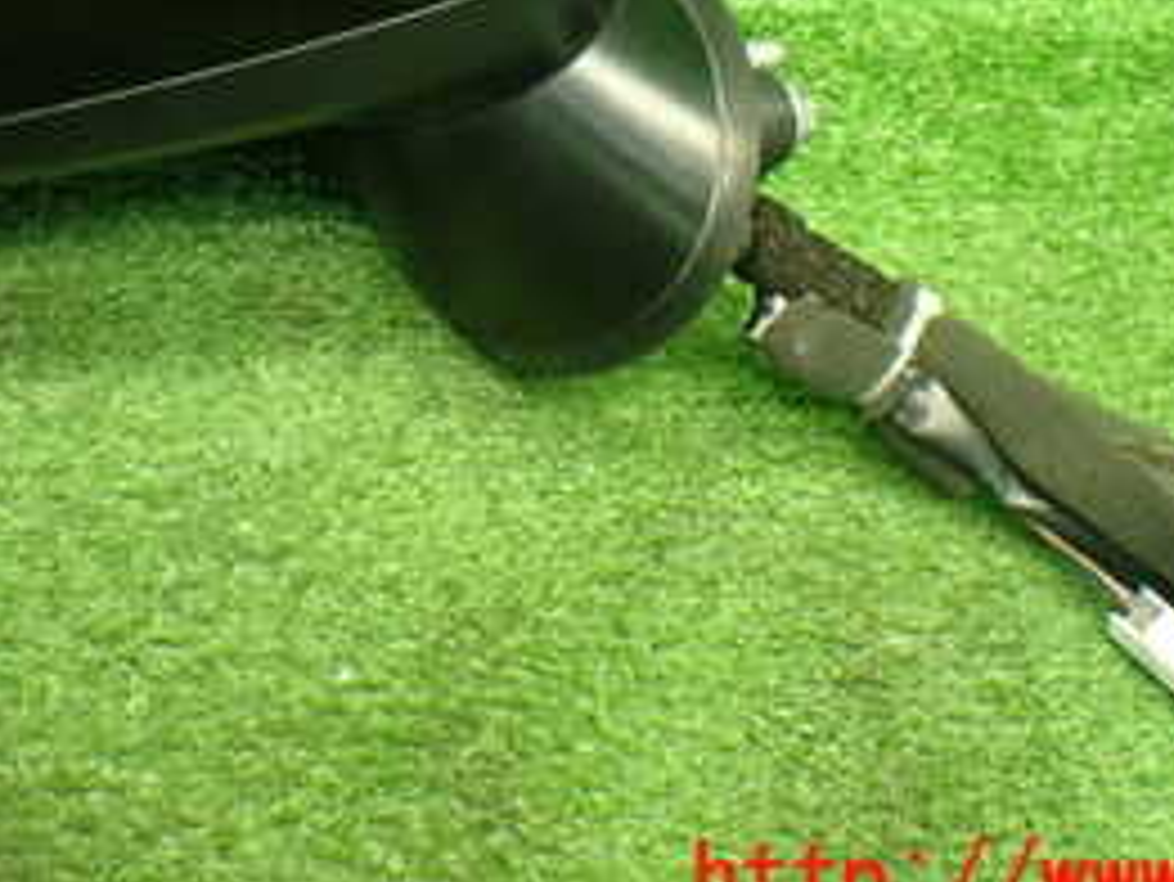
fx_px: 2341
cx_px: 360
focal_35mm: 69
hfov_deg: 27.9
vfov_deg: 20.4
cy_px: -72
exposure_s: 1/80
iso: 800
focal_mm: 5.4
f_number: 2.3
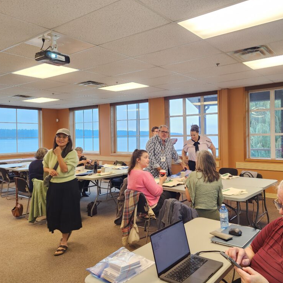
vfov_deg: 57.3
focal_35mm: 28
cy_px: 139
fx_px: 259
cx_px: 184
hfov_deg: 56.3
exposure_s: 1/120
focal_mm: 5.4
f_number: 1.8
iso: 250
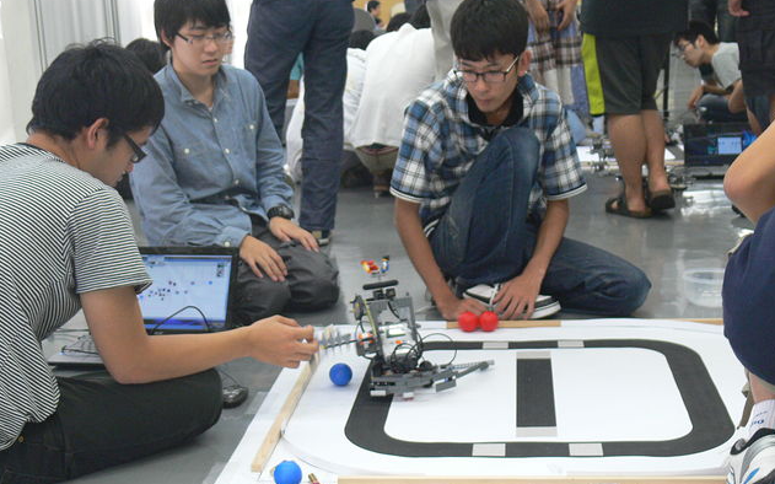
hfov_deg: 35.7
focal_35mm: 57
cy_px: 276
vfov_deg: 22.7
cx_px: 389
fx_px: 1204
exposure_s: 1/30
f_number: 3.2
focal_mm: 11.1
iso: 200
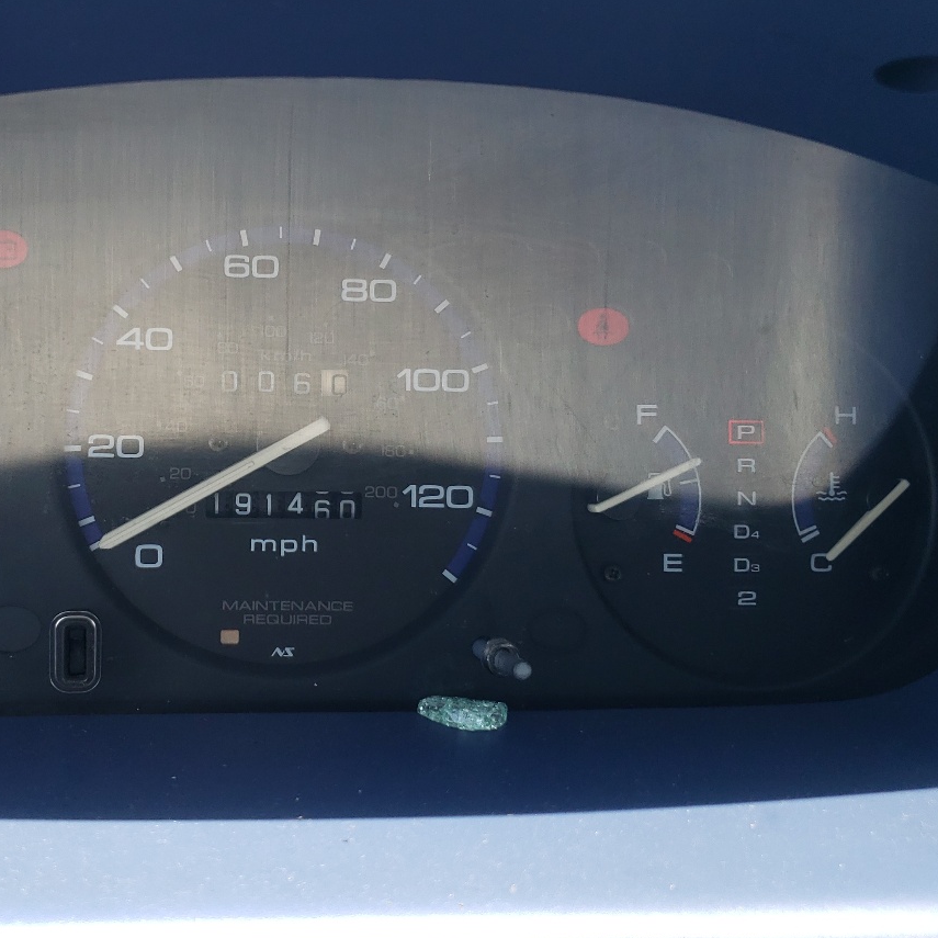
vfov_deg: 39.1
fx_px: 1318
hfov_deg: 38.3
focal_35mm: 43
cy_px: 415
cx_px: 252
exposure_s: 1/323
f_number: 1.5
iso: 50
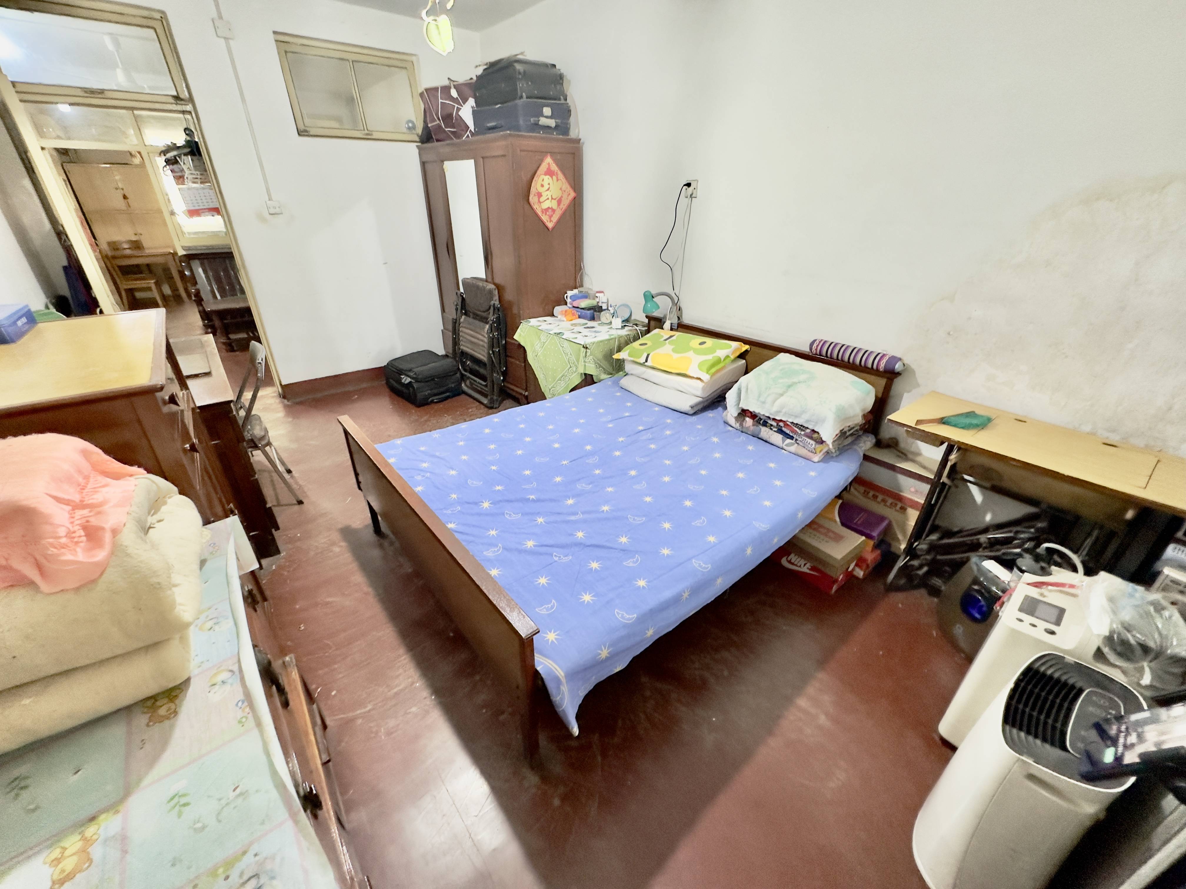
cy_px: 444
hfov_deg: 102.1
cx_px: 593
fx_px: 480
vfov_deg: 85.7
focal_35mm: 14
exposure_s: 1/50
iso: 500
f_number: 2.2
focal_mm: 2.22
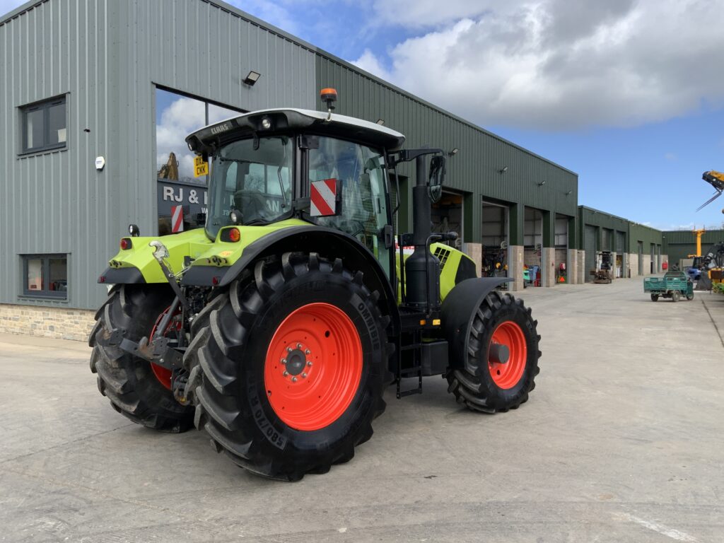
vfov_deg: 48.2
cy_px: 272
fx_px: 607
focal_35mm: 29
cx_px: 362
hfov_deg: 61.7
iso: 16
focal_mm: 3
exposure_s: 1/978
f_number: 1.8
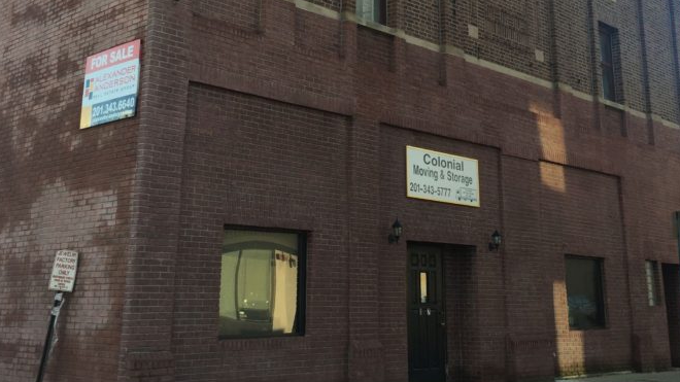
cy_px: 29
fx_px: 883
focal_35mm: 49
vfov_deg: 23.7
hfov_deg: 42.1
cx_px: 356
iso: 32
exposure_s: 1/439
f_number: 2.2
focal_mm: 4.15
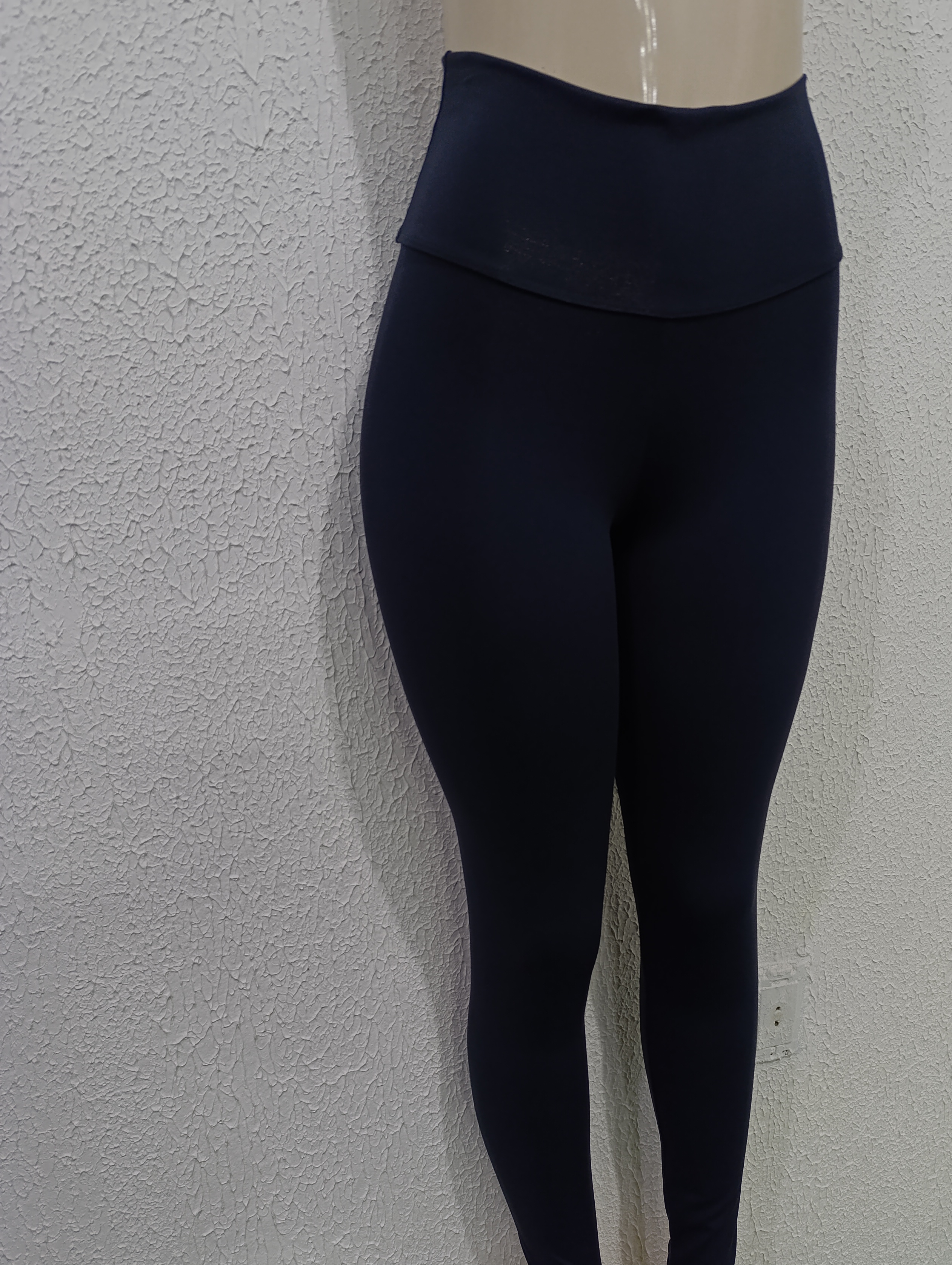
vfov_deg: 63.1
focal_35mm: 28
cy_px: 721
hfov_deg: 49.6
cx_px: 568
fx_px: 1024
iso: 800
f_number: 1.6
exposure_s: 1/60
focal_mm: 6.14
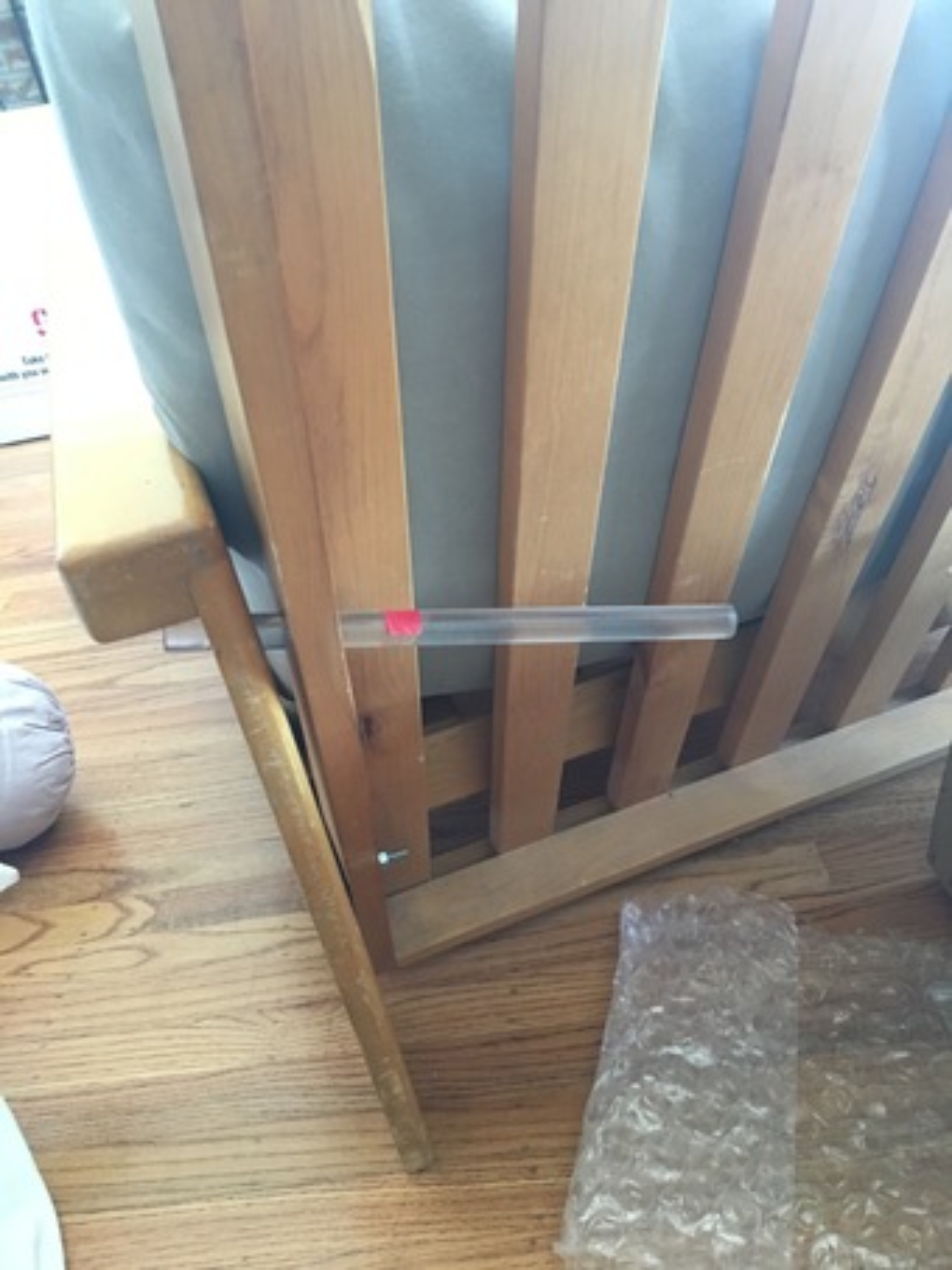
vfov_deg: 61.6
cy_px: 635
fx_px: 1063
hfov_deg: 48.2
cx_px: 476
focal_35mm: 29
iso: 200
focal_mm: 4.15
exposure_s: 1/24
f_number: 2.2
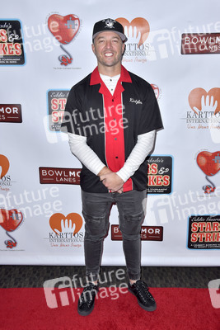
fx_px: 321
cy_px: 165
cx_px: 110
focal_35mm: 35
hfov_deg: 37.9
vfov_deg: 54.4
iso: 320
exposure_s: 1/250
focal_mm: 35
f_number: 7.1
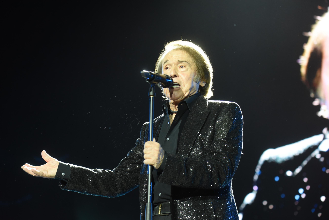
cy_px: 110
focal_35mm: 102
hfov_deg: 20.0
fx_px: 932
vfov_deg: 13.4
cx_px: 164
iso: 2200
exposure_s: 1/100
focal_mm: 102
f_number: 4
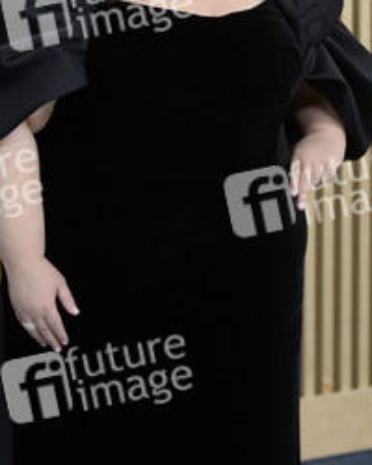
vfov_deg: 14.8
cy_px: 100
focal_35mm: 129
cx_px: 152
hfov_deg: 12.0
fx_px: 1775
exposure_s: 1/250
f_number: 5.6
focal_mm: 86
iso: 2500
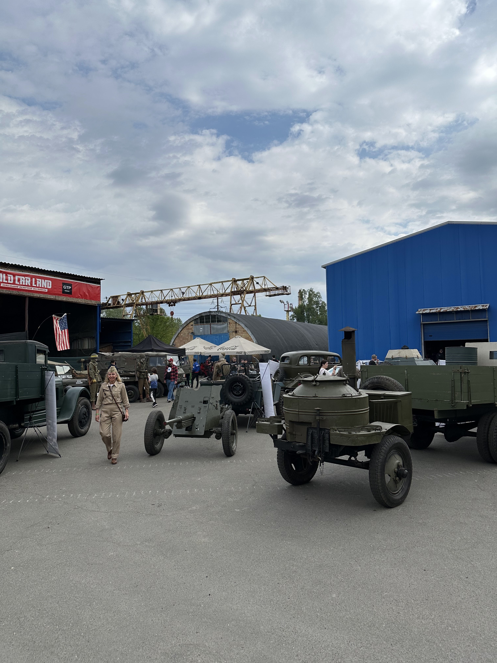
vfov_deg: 71.6
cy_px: 332
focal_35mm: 24
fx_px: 459
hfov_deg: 56.8
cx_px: 248
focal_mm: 6.86
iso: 80
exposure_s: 1/7042
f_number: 1.78
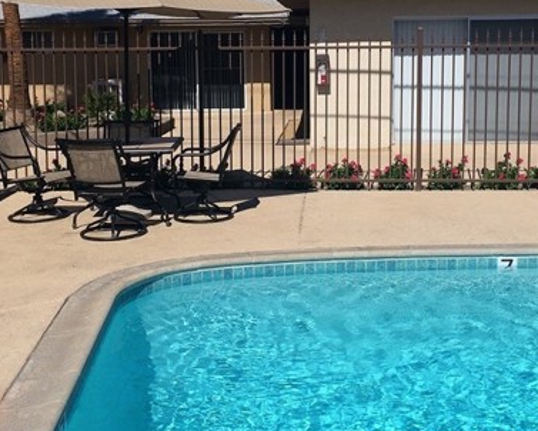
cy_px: 127
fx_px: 765
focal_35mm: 48
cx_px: 293
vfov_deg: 31.1
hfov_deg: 38.7
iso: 32
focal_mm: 4.15
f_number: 2.2
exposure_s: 1/4115
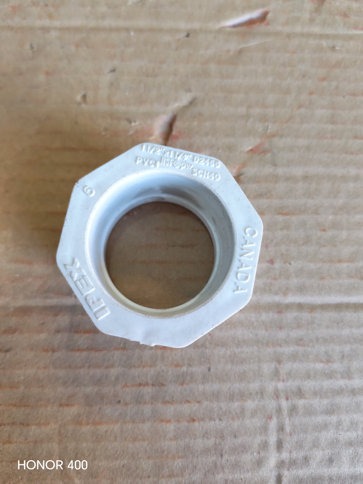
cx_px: 182
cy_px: 242
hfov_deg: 51.4
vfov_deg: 65.3
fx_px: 378
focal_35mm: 27
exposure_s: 1/100
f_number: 1.9
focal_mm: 6.12
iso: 500
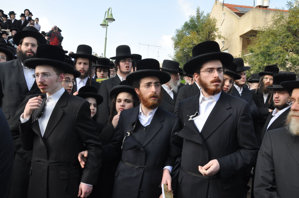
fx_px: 261
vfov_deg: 41.6
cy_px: 99
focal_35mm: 32
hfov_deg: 59.6
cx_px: 150
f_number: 11
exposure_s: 1/100
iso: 320
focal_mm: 21
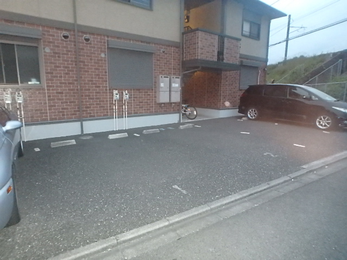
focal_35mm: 21
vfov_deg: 63.4
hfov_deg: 79.0
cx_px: 174
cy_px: 130
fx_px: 211
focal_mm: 3.7
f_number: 3.5
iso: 1600
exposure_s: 1/30
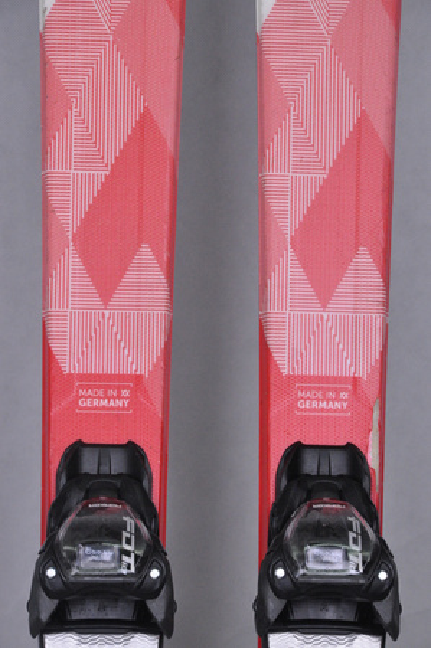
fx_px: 2835
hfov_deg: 8.7
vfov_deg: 13.1
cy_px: 324
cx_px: 216
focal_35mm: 158
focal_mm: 105
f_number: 9.5
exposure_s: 1/125
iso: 3200
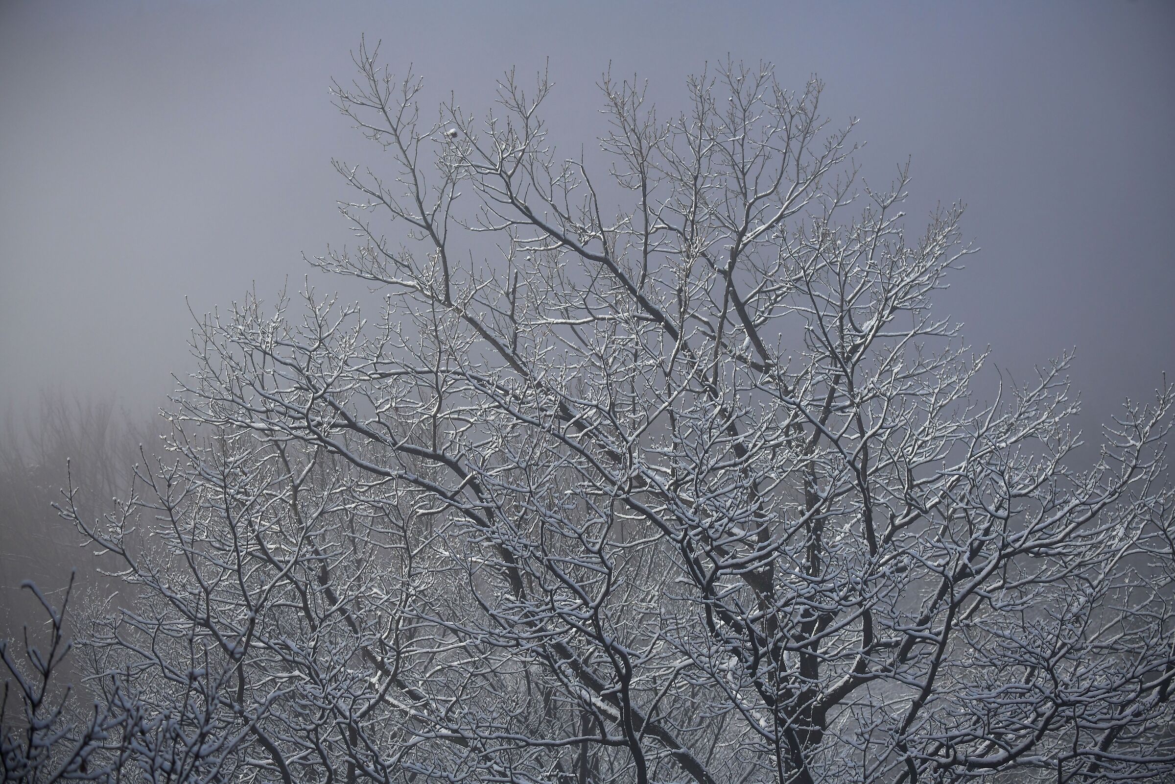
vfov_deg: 17.1
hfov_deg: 25.4
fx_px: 2611
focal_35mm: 80
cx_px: 588
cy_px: 392
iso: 800
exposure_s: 1/6400
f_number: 5
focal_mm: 80
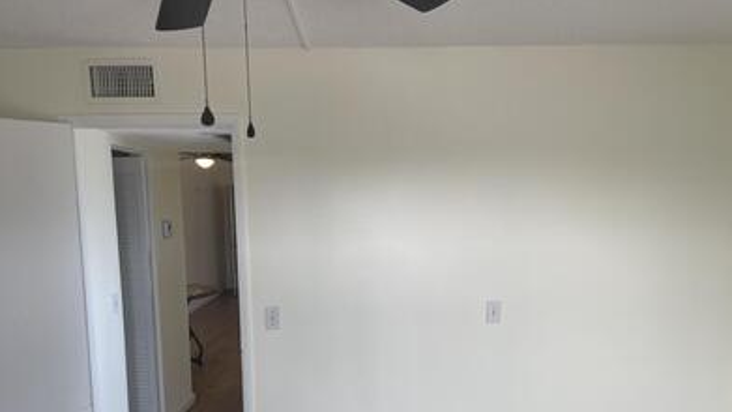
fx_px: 563
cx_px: 373
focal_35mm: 29
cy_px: 277
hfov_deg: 66.1
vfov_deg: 39.7
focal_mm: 4.2
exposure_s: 1/121
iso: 100
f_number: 1.6
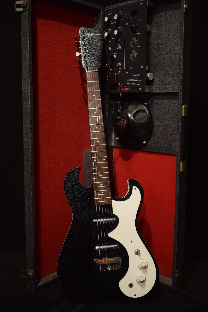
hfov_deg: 30.8
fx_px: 377
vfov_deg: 45.0
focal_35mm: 44
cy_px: 156
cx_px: 104
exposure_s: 1/30
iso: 1600
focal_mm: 29
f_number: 4.2
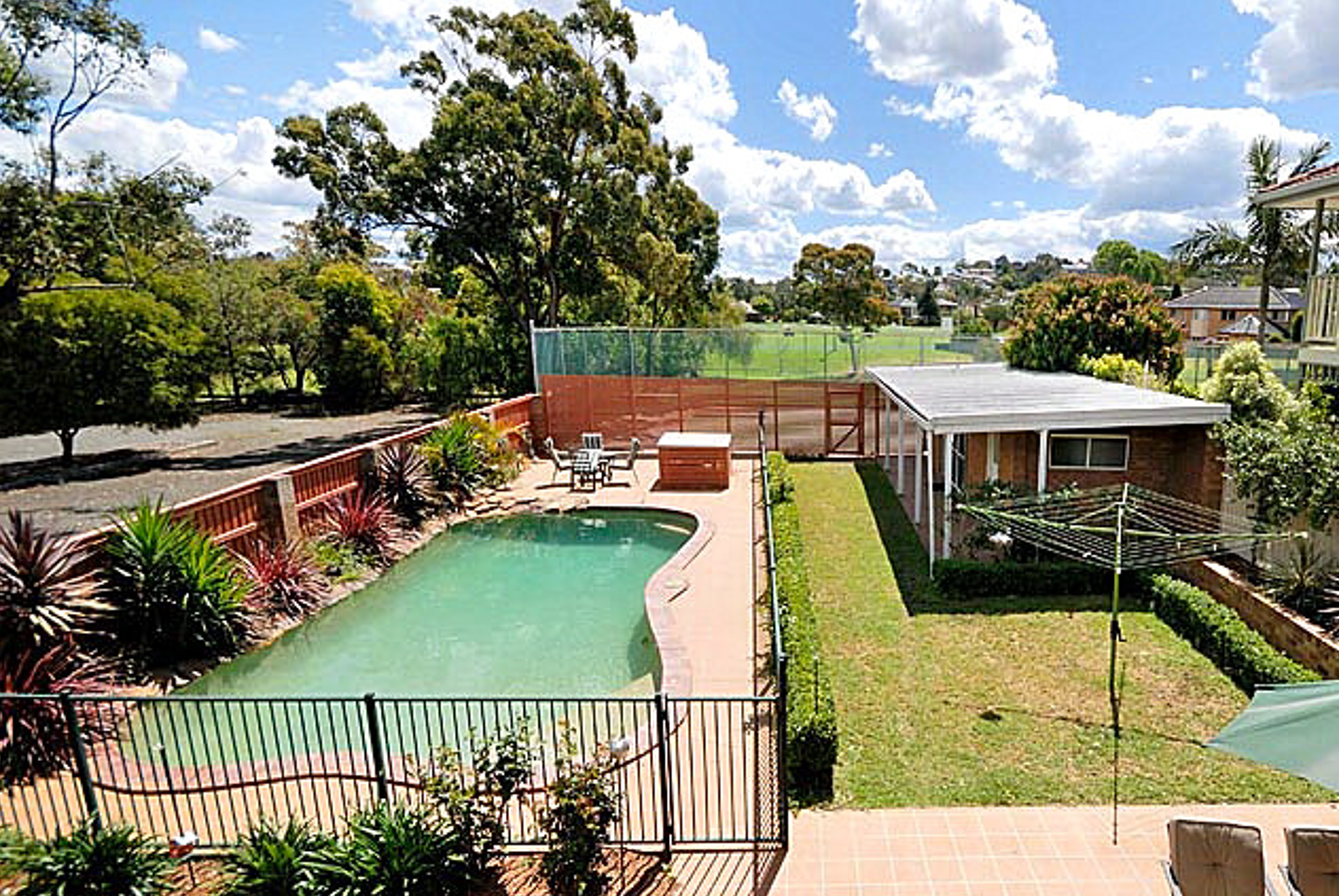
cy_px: 566
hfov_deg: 85.6
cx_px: 814
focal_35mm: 19
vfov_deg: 63.7
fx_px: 708
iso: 100
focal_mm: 10
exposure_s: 1/400
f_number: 8
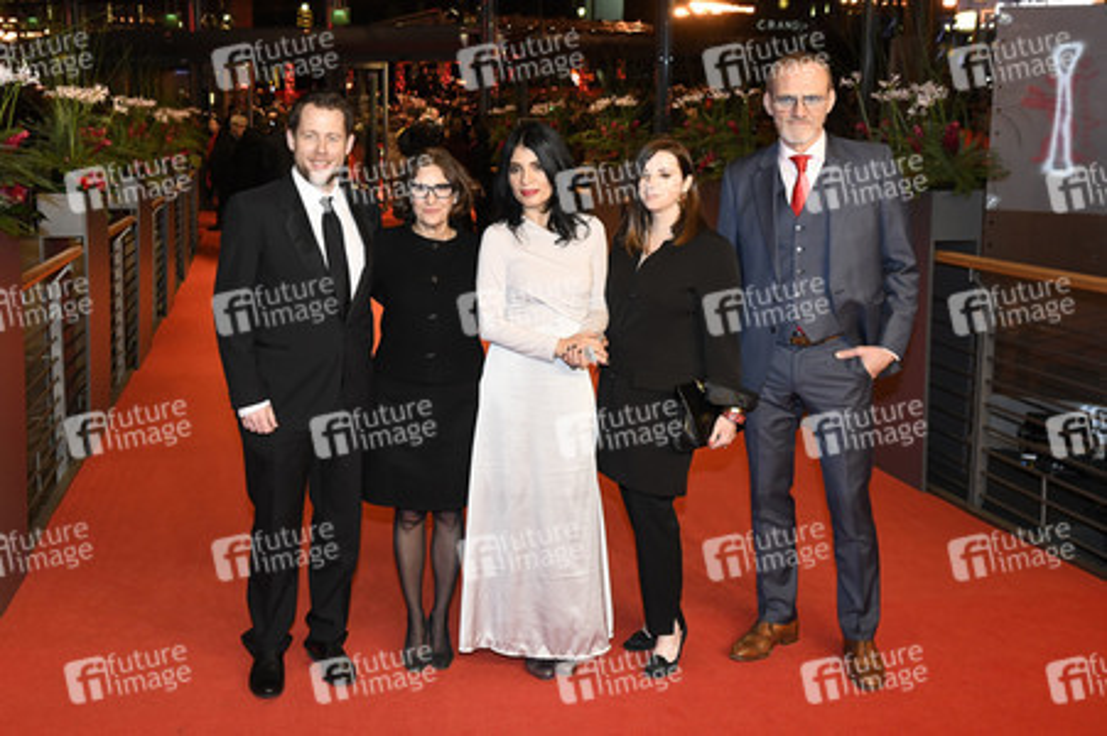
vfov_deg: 38.8
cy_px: 368
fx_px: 1045
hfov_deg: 55.8
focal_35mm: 34
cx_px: 554
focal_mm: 23
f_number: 5
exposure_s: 1/200
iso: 1600
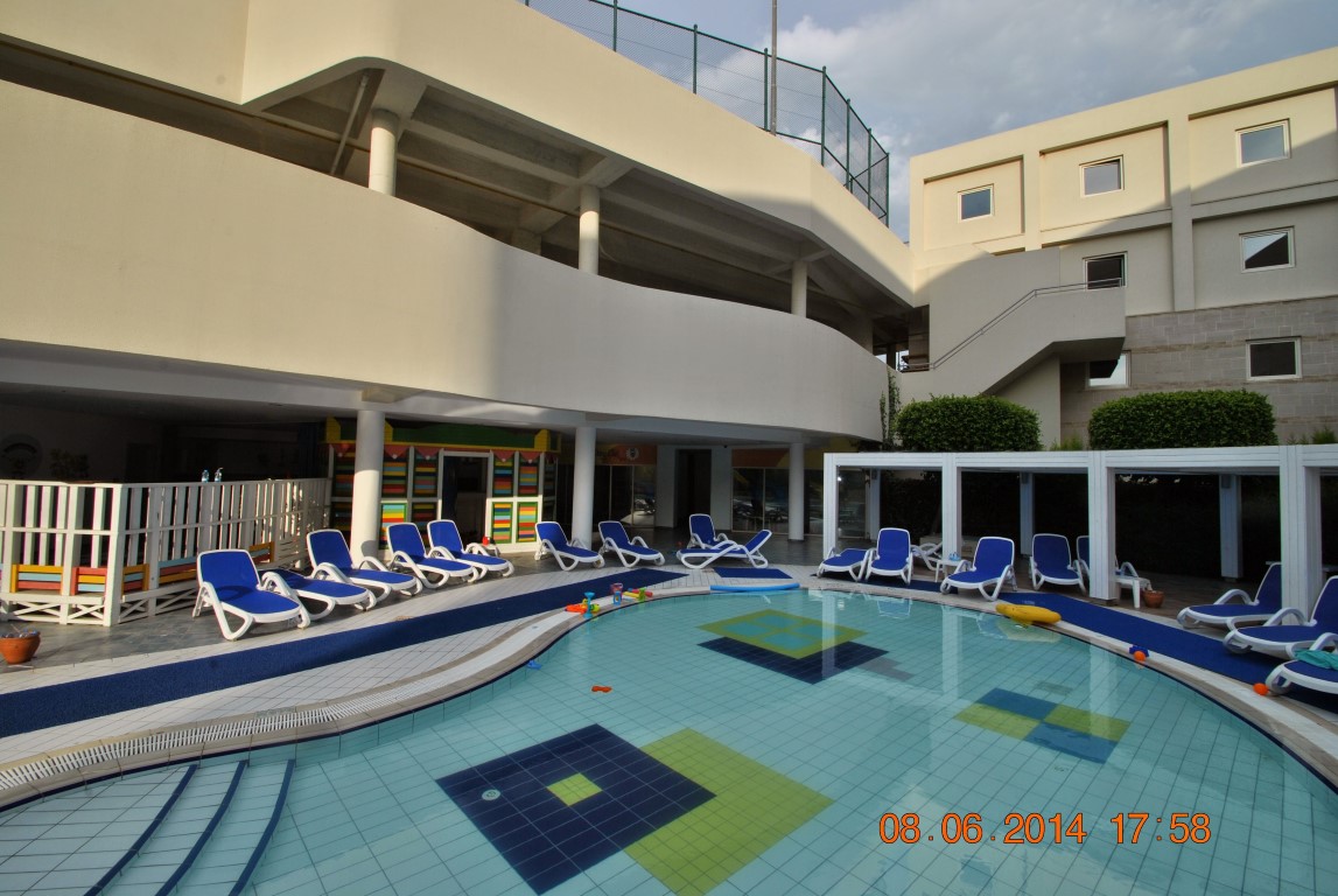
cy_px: 448
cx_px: 669
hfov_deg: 100.3
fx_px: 558
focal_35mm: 15
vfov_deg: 77.5
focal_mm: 10
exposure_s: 1/200
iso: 100
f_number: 10
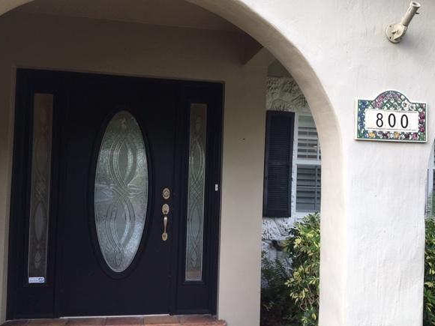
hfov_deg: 56.8
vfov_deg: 44.2
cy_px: 168
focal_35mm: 32
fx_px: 402
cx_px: 208
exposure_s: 1/190
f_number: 2.2
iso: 25
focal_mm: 4.15
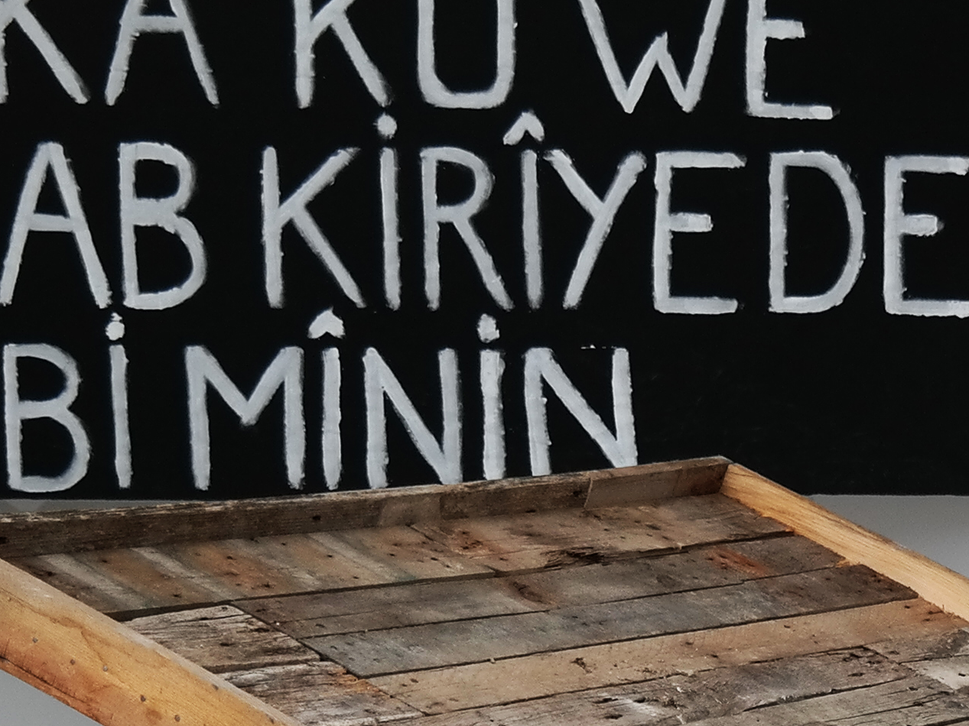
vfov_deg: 10.6
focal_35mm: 137
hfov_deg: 13.9
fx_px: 3835
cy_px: 925
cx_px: 1221
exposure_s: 1/40
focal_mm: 22
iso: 200
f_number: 4
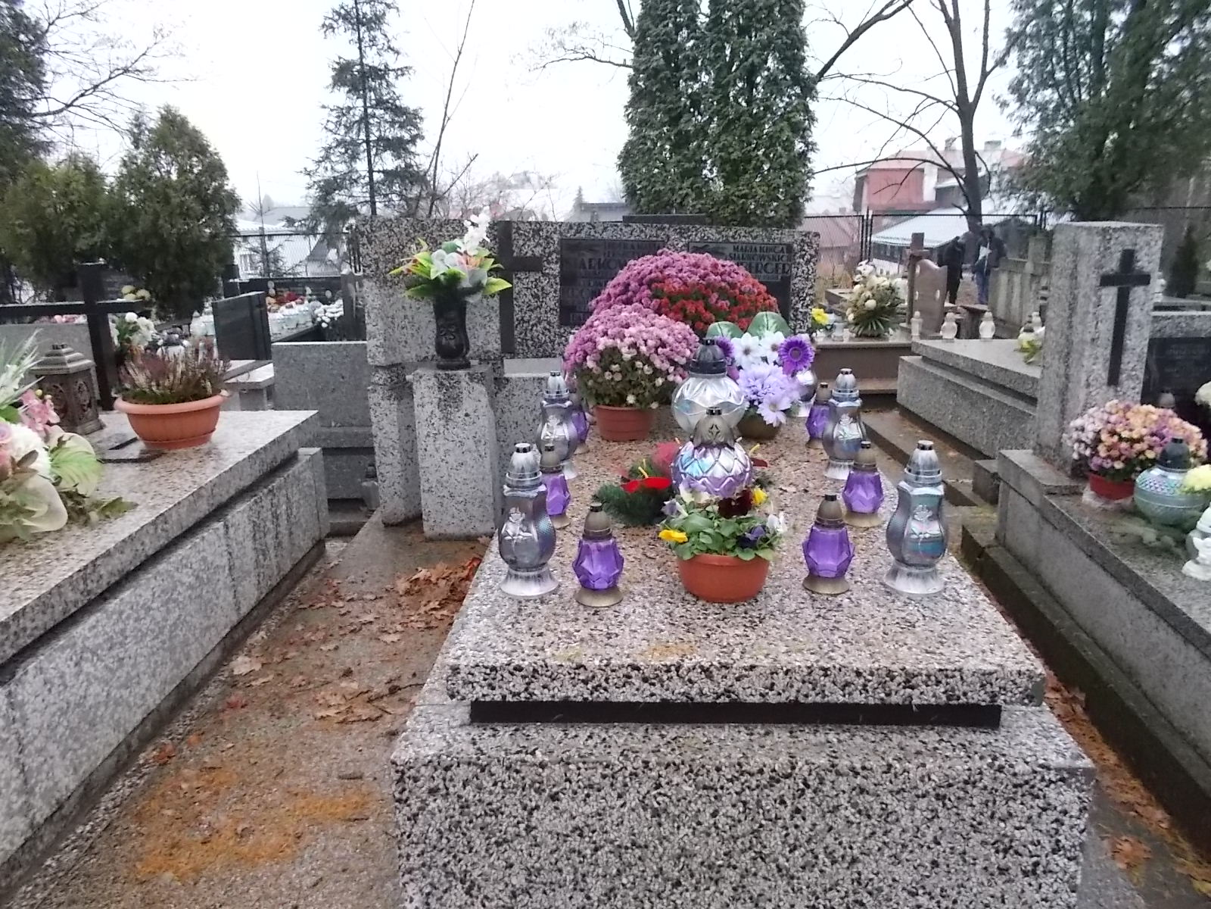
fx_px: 910
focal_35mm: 26
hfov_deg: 67.3
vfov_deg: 53.1
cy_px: 454
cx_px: 606
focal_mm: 4.6
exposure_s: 1/400
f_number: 3.2
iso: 400
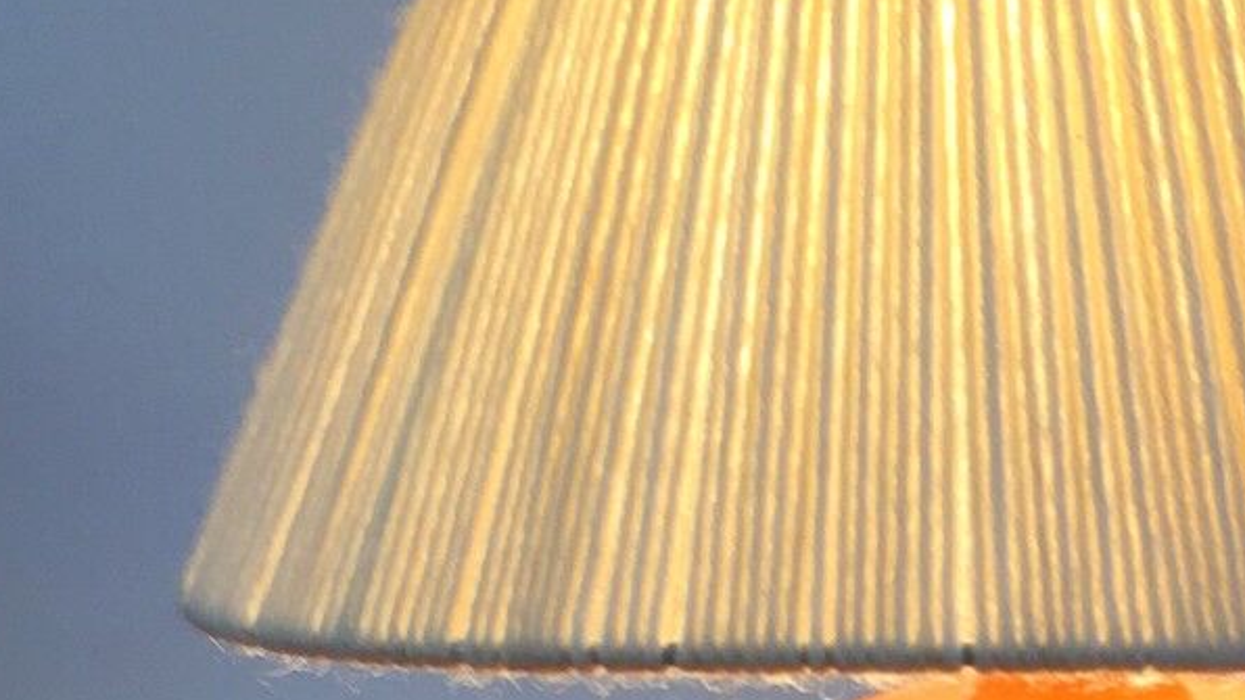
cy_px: 731
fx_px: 3499
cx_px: 1172
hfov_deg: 19.7
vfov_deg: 11.3
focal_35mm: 106
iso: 32
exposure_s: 1/50
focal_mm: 4.15
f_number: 2.2
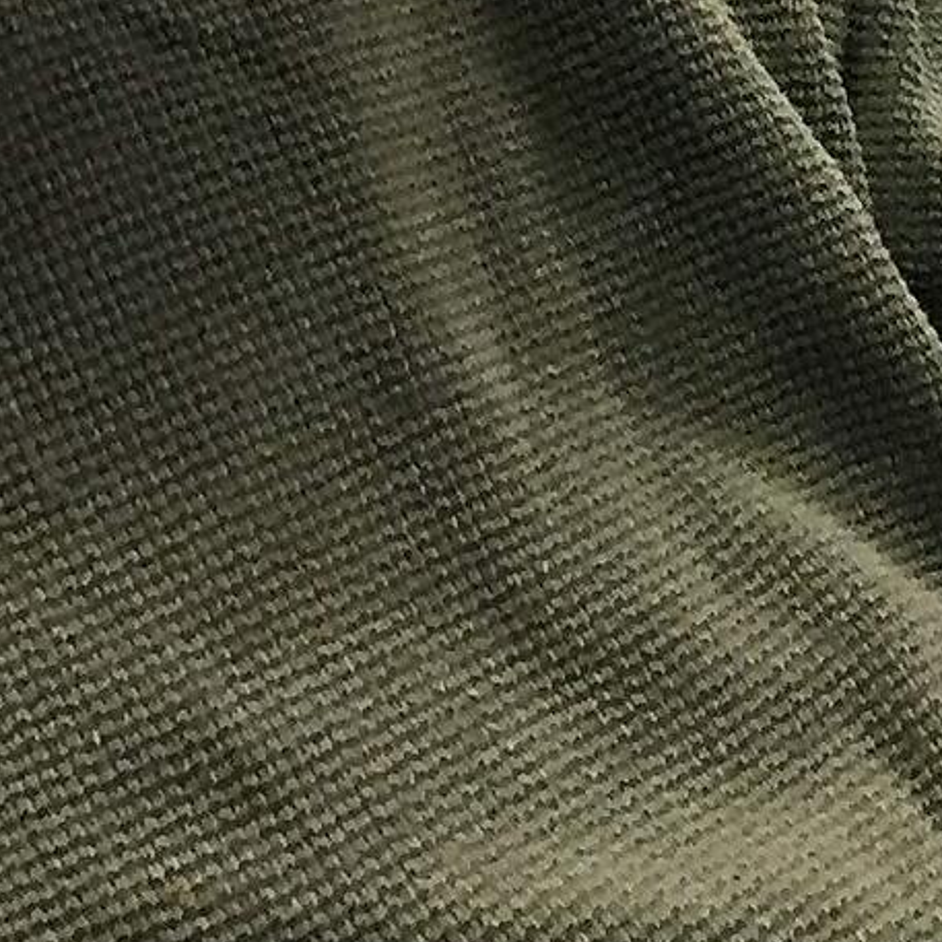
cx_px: -404
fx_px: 3079
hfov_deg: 16.1
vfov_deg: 14.9
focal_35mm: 100
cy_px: -819
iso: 80
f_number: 2.2
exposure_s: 1/30
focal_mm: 4.15
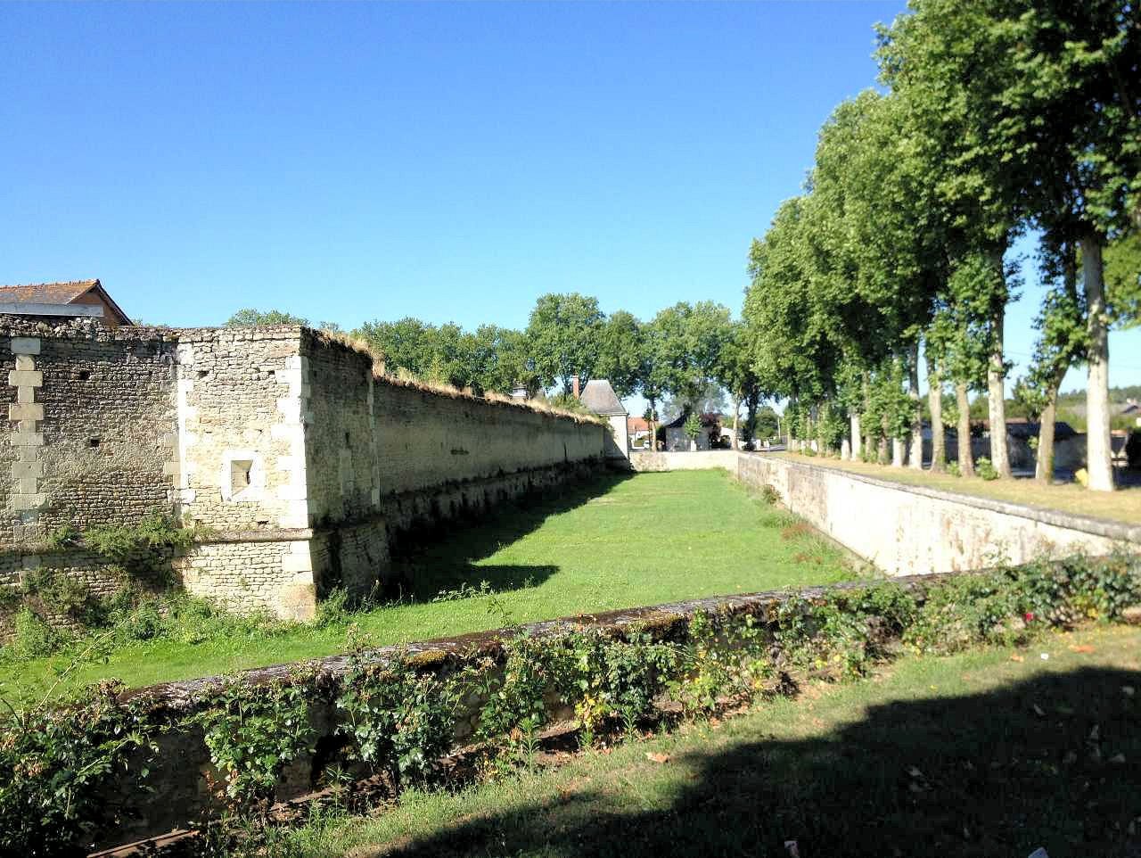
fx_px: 1155
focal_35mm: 35
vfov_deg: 40.7
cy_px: 429
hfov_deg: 52.6
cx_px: 570
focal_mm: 4.28
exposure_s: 1/1082
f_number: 2.4
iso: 50
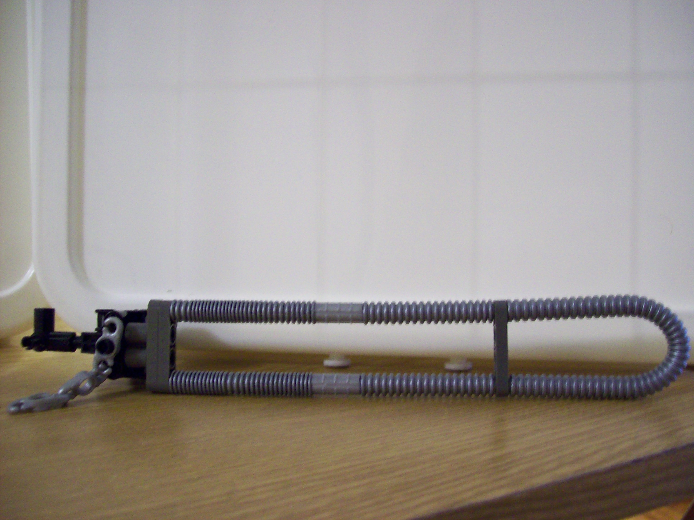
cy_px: 260
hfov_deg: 51.4
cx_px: 347
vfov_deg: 39.7
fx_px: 722
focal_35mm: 36
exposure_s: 1/8
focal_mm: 6
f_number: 2.7
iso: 194
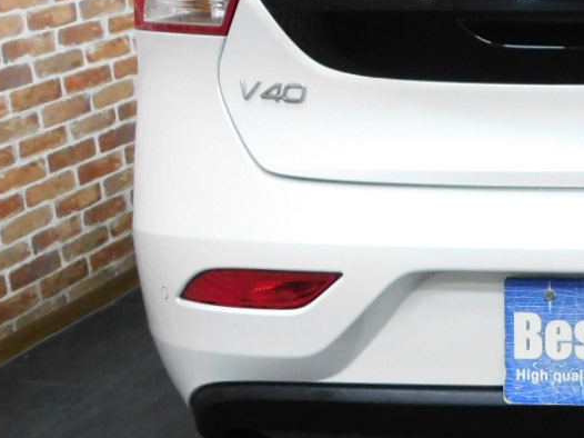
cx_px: 648
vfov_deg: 20.9
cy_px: 146
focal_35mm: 70
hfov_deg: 25.7
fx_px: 1180
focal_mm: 4
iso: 360
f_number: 3
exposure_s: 1/30
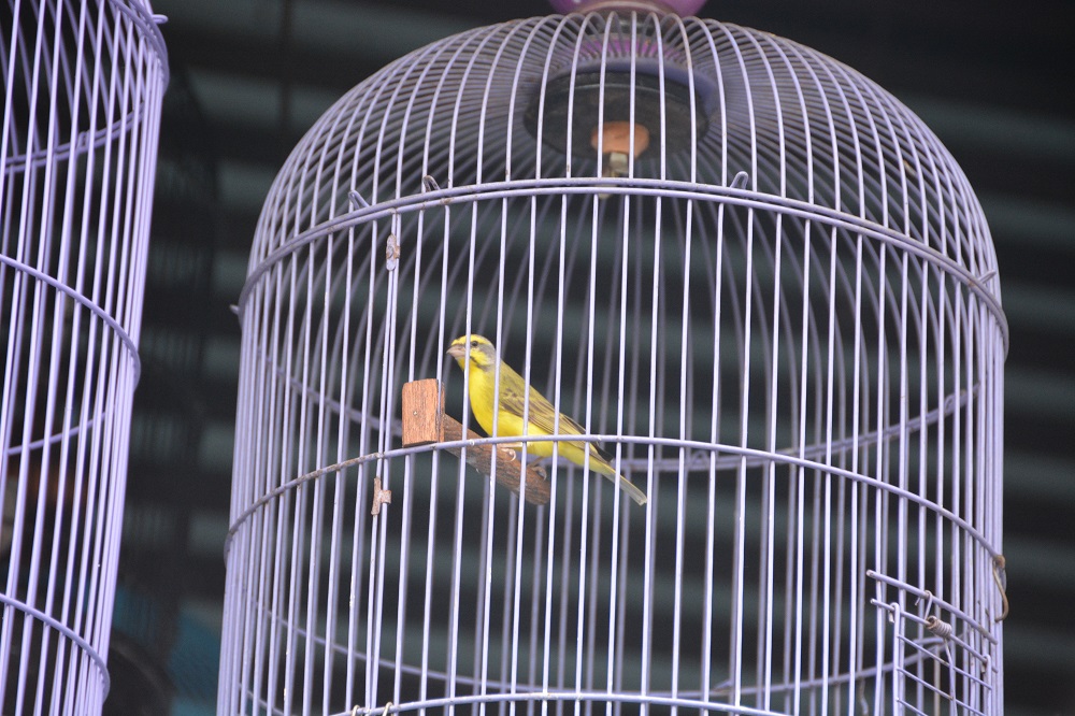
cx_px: 538
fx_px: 8955
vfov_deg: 4.6
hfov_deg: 6.9
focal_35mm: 300
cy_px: 358
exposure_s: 1/320
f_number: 5.6
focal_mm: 200
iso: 1600
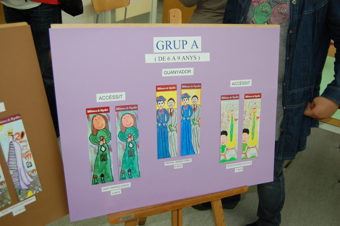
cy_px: 113
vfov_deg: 39.9
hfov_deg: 57.3
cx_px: 170
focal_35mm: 33
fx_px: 311
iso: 400
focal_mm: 22
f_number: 3.8
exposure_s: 1/60
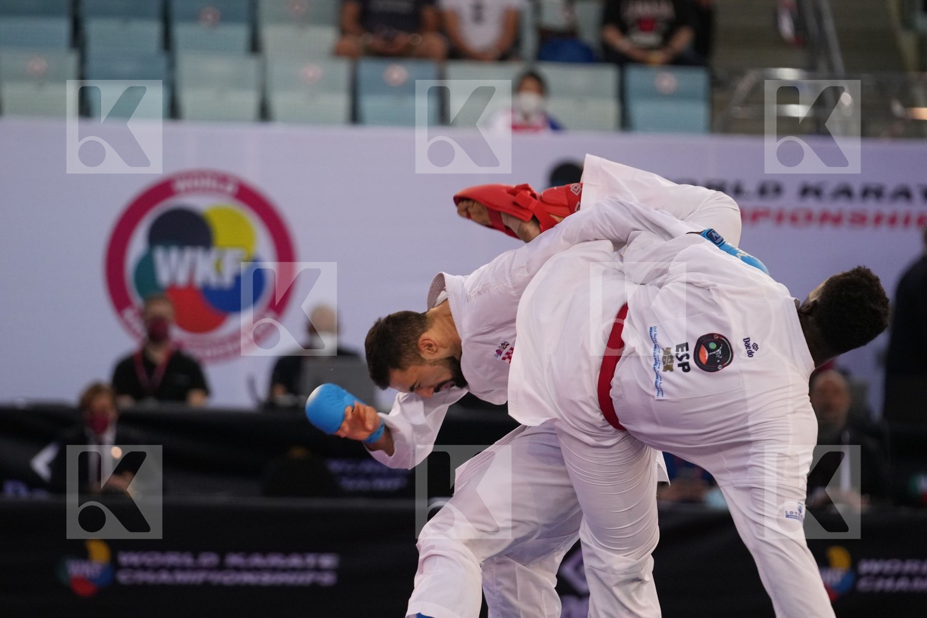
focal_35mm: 295
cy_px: 309
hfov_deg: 7.0
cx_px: 464
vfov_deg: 4.7
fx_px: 7596
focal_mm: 197
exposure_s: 1/1000
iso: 2000
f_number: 2.8
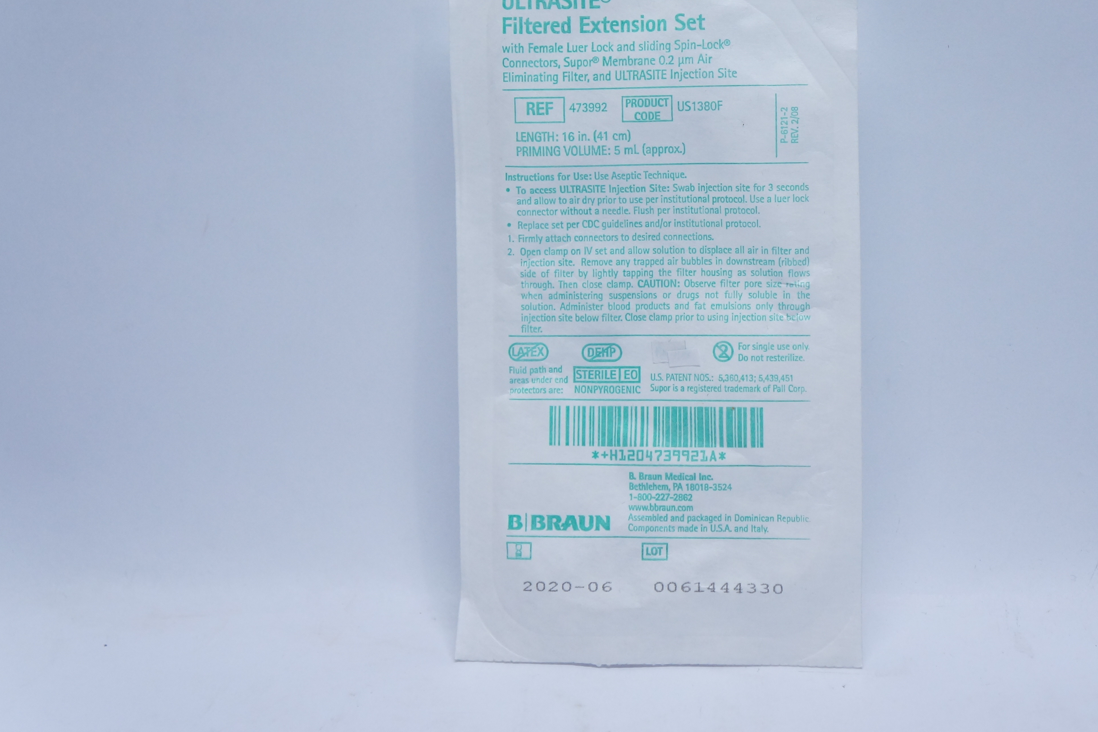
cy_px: 274
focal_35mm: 67
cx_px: 656
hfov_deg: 30.2
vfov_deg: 20.4
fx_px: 2032
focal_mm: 35
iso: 800
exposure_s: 1/200
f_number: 4.5
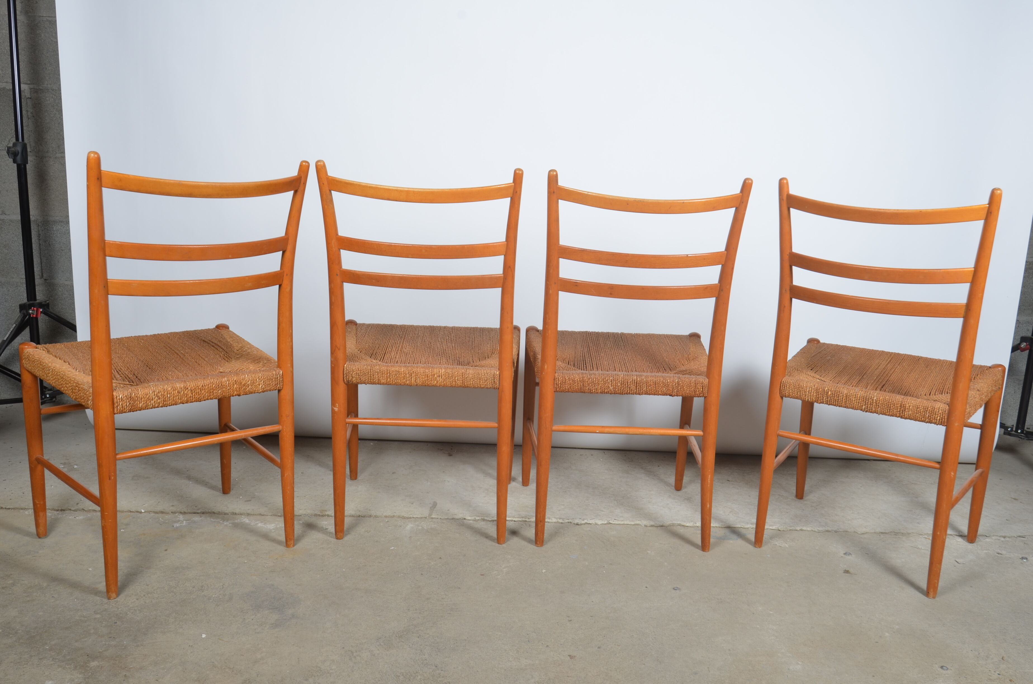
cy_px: 342
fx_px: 859
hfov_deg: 62.0
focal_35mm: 30
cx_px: 516
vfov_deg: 43.4
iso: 100
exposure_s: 1/125
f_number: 11
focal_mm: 20
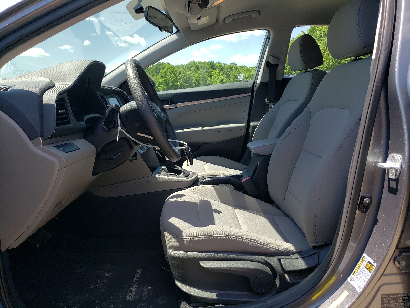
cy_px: 154
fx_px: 308
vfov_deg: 53.1
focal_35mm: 26
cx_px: 205
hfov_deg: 67.3
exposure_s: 1/1000
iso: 50
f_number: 1.5
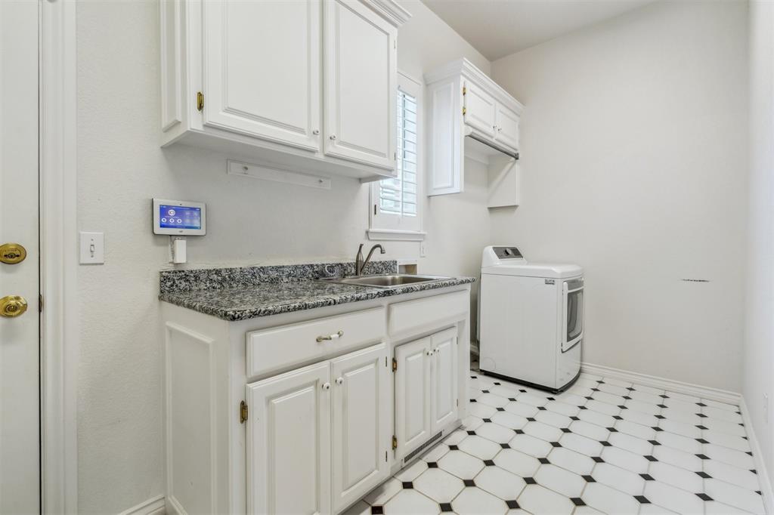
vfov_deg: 73.7
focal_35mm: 16
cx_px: 387
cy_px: 258
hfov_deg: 96.8
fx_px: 344
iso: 200
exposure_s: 1/60
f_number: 7.1
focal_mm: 16
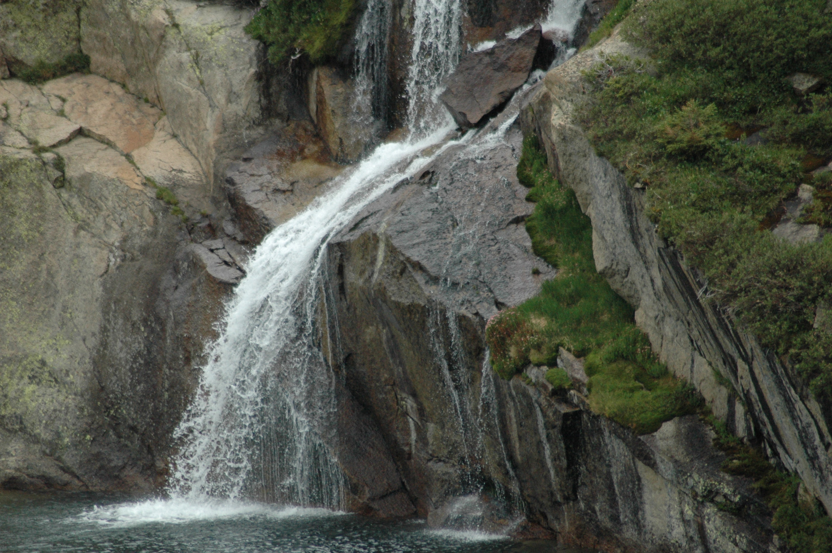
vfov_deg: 3.0
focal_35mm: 450
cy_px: 276
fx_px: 10388
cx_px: 416
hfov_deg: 4.6
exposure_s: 1/1000
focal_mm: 300
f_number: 5.6
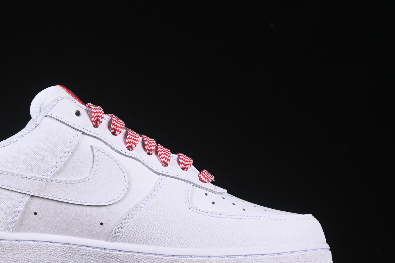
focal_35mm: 123
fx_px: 1349
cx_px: 102
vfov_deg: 11.1
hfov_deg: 16.6
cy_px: 161
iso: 160
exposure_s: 1/100
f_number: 8
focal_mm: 50
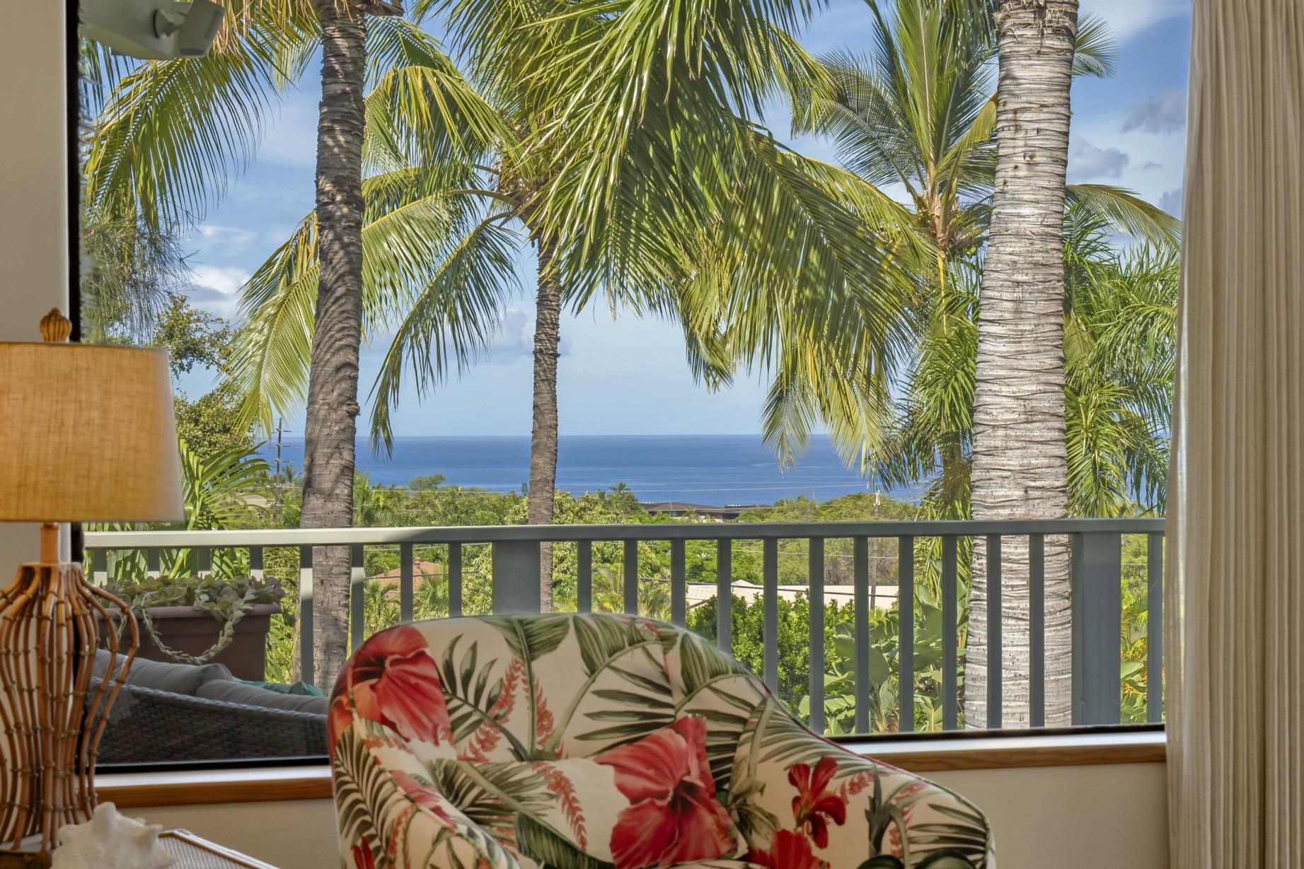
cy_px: 434
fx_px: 2210
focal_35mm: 61
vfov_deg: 22.3
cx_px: 652
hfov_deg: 32.9
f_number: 8
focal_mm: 41
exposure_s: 1/6
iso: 100
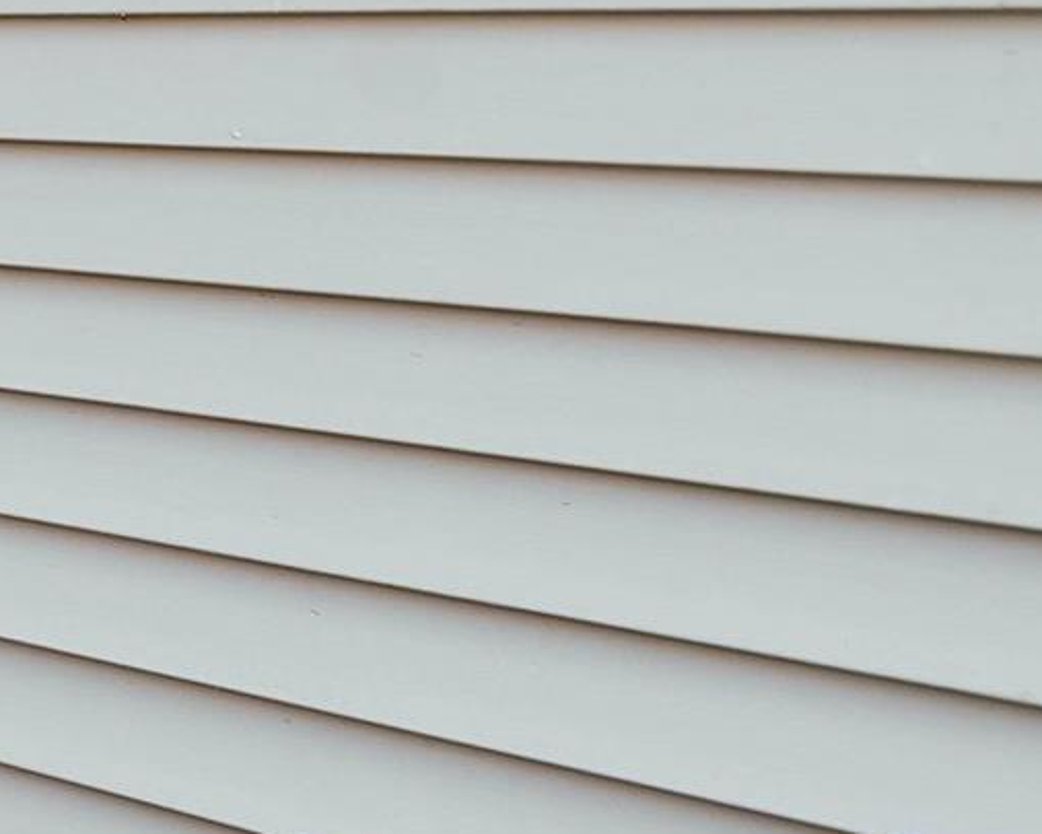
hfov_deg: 20.6
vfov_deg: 26.7
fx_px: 1758
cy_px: 423
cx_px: -908
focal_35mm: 57
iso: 100
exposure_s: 1/160
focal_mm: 10
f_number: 6.3
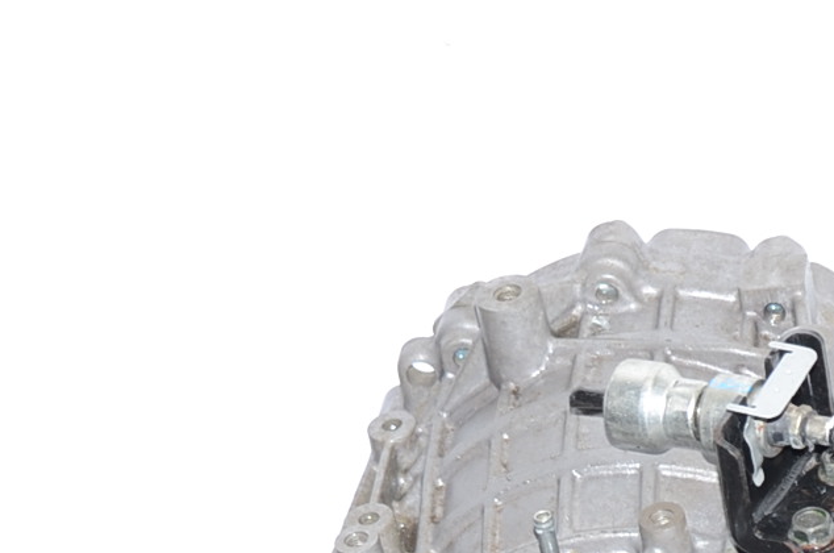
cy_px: 965
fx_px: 3237
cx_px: 748
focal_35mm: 140
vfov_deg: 9.3
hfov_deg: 14.5
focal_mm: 24
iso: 100
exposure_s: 1/100
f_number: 3.5
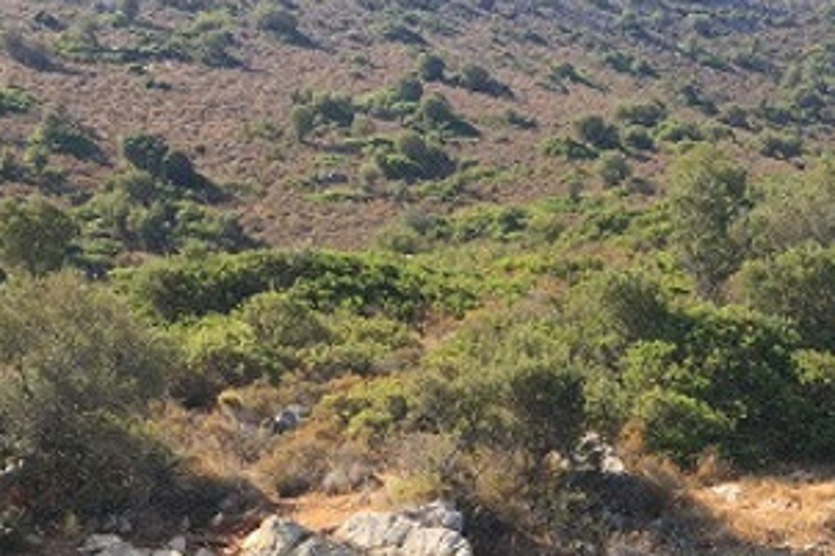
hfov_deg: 25.6
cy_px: 665
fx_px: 1785
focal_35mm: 77
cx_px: 741
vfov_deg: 16.9
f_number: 2.2
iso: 32
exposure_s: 1/638
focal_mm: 4.15
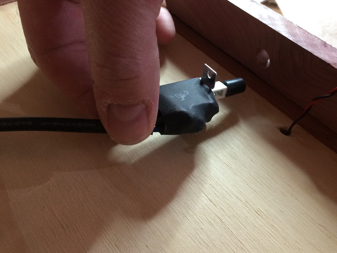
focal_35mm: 43
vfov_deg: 33.4
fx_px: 419
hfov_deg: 43.8
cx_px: 177
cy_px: 91
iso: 160
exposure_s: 1/30
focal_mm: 4.15
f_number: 2.2
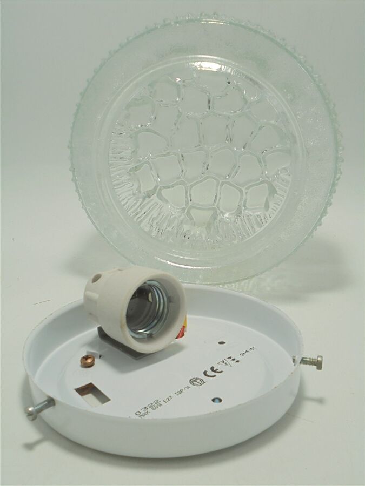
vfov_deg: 43.9
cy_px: 243
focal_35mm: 43
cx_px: 182
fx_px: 605
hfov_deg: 33.6
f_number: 4.5
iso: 100
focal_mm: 7.8
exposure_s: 1/80
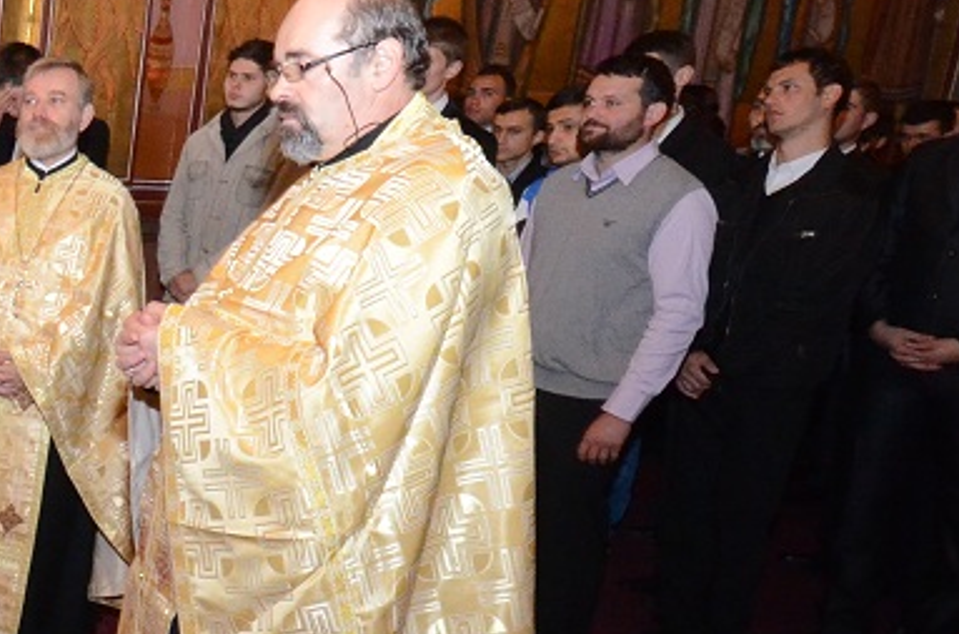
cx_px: -280
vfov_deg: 28.1
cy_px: 474
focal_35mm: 47
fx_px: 1248
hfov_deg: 32.1
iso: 100
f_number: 10
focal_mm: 10
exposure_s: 1/60
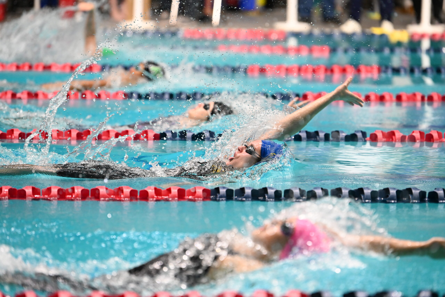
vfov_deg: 6.9
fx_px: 2472
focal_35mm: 200
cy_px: 148
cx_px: 222
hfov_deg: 10.3
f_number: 3.5
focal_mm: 200
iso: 4000
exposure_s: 1/1250
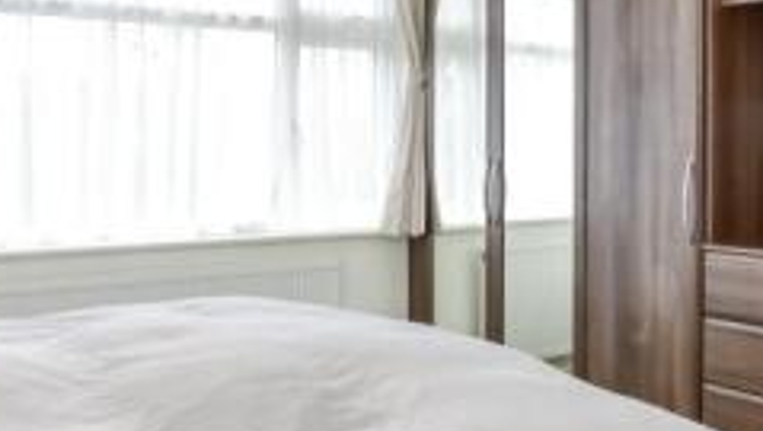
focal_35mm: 43
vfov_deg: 27.7
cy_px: 152
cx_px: 388
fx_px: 871
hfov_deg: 47.3
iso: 640
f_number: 8
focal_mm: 10
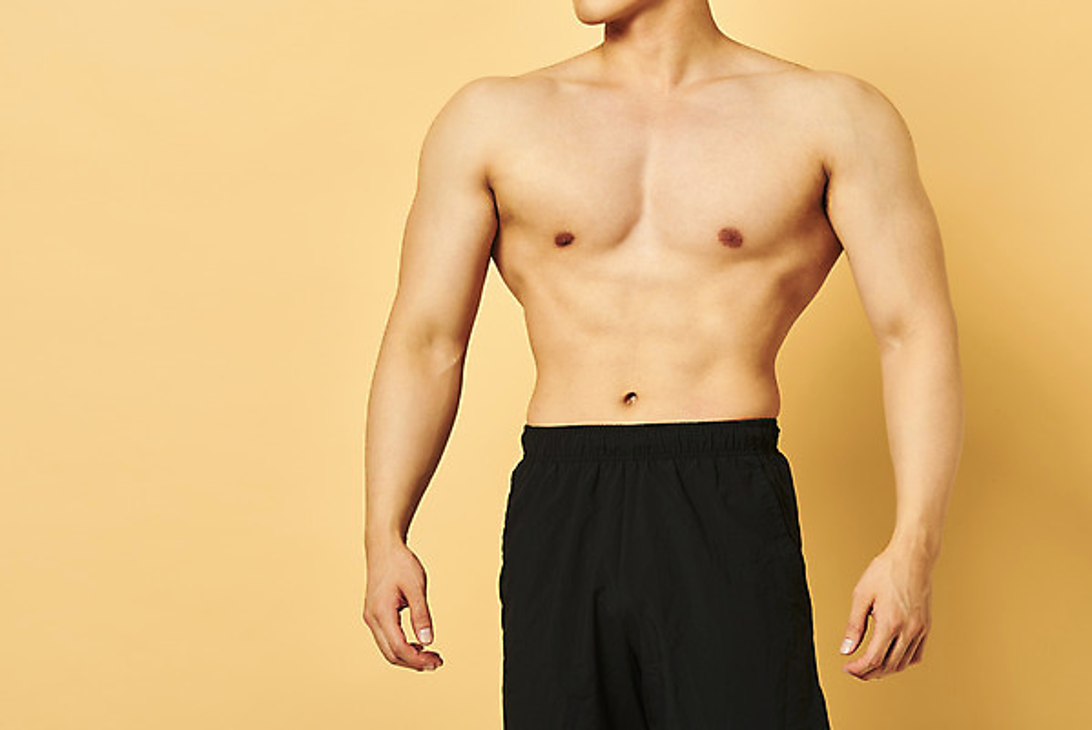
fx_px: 3186
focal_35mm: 105
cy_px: 365
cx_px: 546
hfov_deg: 19.4
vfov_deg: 13.1
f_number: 16
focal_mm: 105
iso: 100
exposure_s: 1/125
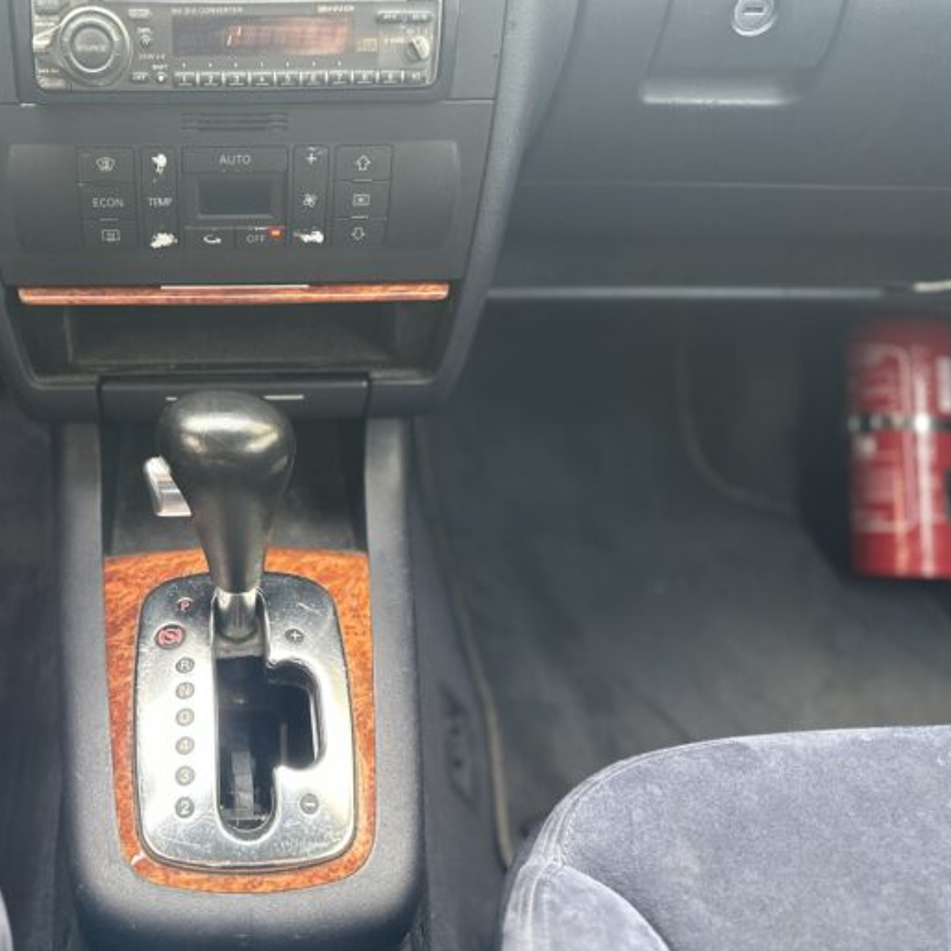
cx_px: 239
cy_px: 401
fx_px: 1026
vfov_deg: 49.6
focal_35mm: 33
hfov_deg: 47.9
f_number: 1.78
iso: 320
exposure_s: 1/60
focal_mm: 6.86
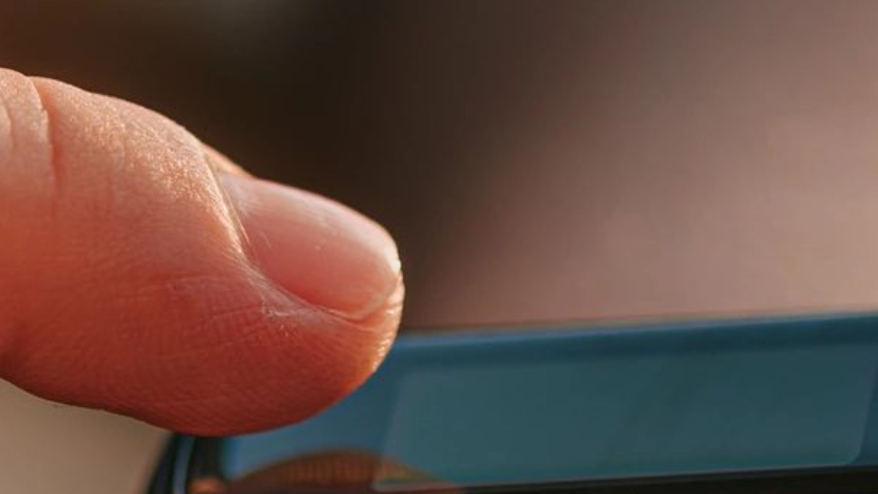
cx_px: 338
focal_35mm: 463
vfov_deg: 2.6
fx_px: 10779
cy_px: 838
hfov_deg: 4.7
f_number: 3
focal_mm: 105
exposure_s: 1/60
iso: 80
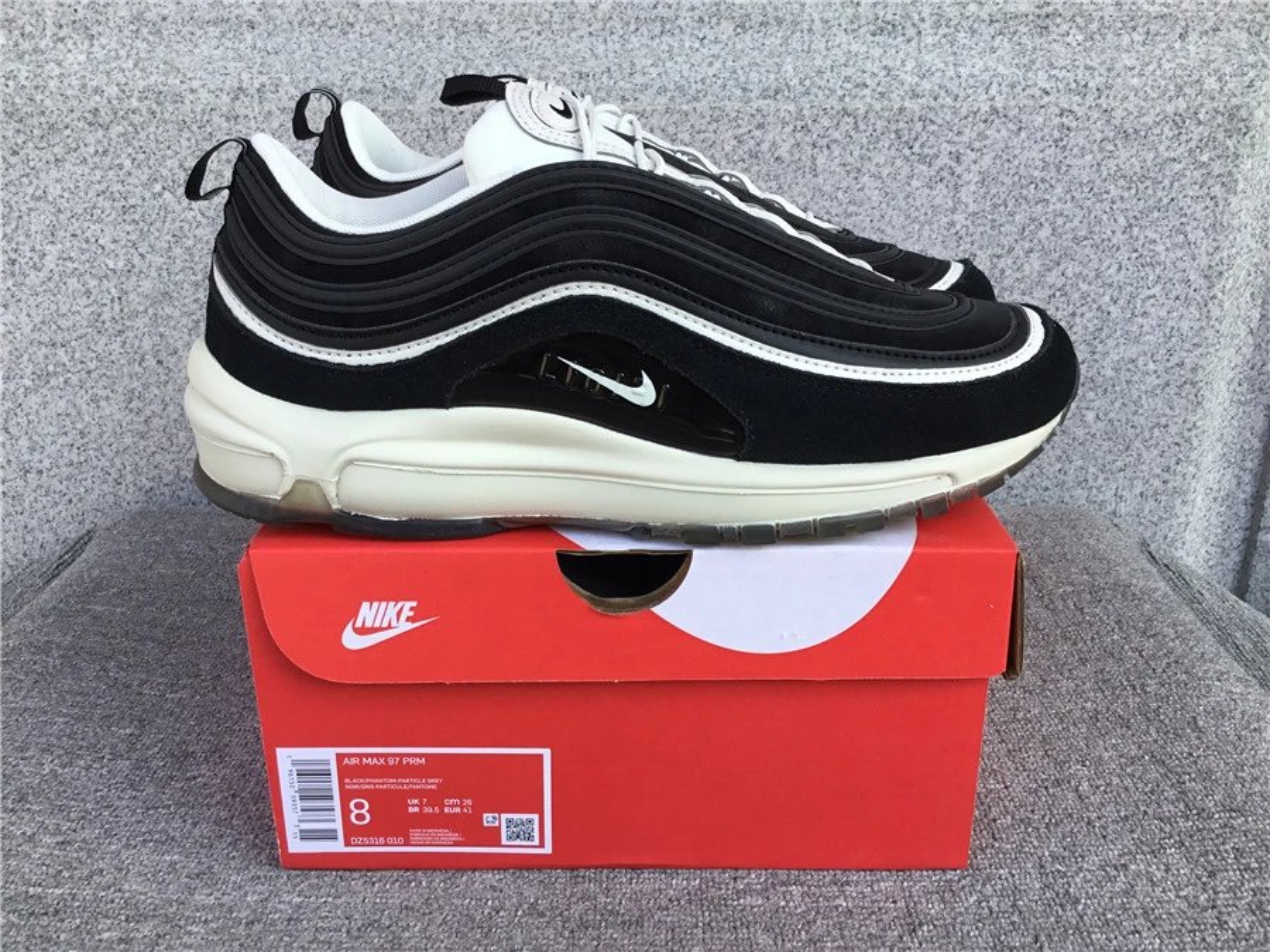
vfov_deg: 45.4
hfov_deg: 58.4
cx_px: 635
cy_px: 476
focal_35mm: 31
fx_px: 1137
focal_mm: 3.3
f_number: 2.4
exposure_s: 1/233
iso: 25
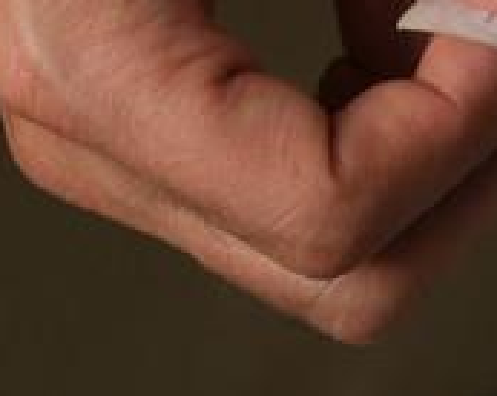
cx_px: 922
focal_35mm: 330
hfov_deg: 5.8
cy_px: -156
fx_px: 4849
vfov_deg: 4.7
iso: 160
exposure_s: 1/50
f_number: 6.4
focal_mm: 56
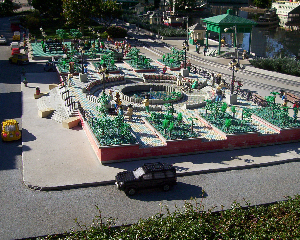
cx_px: 156
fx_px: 506
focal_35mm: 57
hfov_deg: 33.0
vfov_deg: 26.7
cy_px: 119
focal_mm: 7.1
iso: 100
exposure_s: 1/681
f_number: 5.61
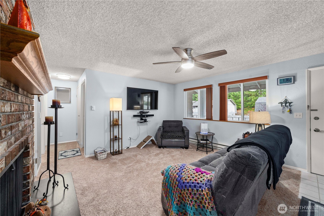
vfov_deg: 85.4
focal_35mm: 13
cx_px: 162
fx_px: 117
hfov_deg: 108.3
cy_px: 108
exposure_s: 1/10
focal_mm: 13
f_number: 8
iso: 1000
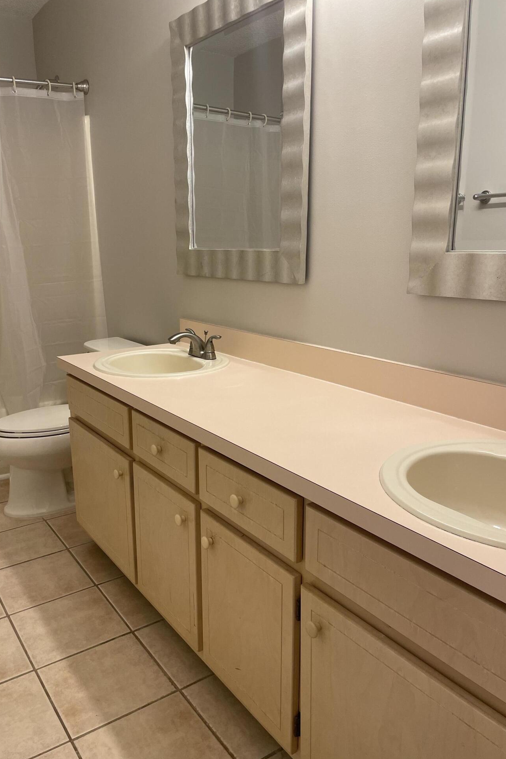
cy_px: 388
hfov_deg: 46.3
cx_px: 220
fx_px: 590
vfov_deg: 65.5
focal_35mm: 28
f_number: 1.6
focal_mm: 4.2
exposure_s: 1/120
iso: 100
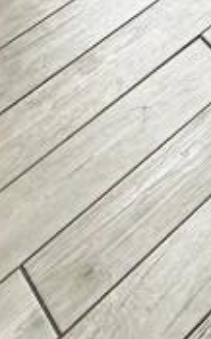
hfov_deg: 12.8
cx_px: 443
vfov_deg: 16.7
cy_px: -372
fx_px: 802
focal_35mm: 87
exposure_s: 1/99
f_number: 2.2
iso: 100
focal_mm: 2.22
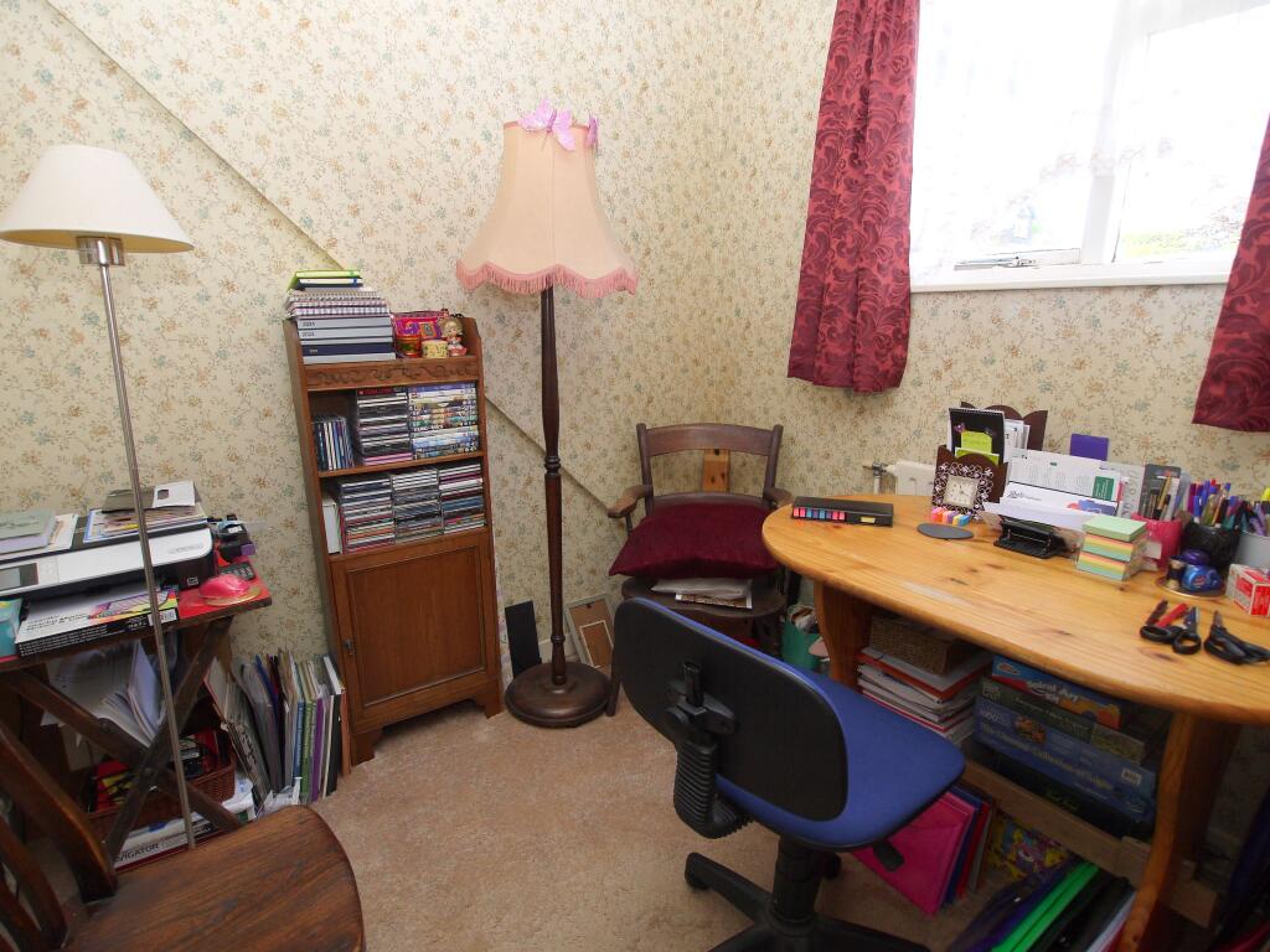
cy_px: 476
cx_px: 635
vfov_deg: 71.6
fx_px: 660
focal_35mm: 18
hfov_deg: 87.8
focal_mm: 9
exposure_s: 1/60
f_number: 4
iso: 100
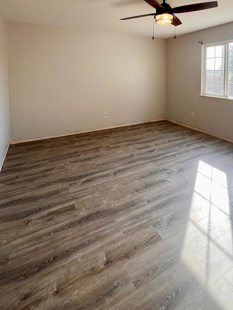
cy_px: 84
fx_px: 180
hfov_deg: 64.5
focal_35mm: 20
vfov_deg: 76.7
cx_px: 152
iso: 32
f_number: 1.8
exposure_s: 1/120
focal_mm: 1.57
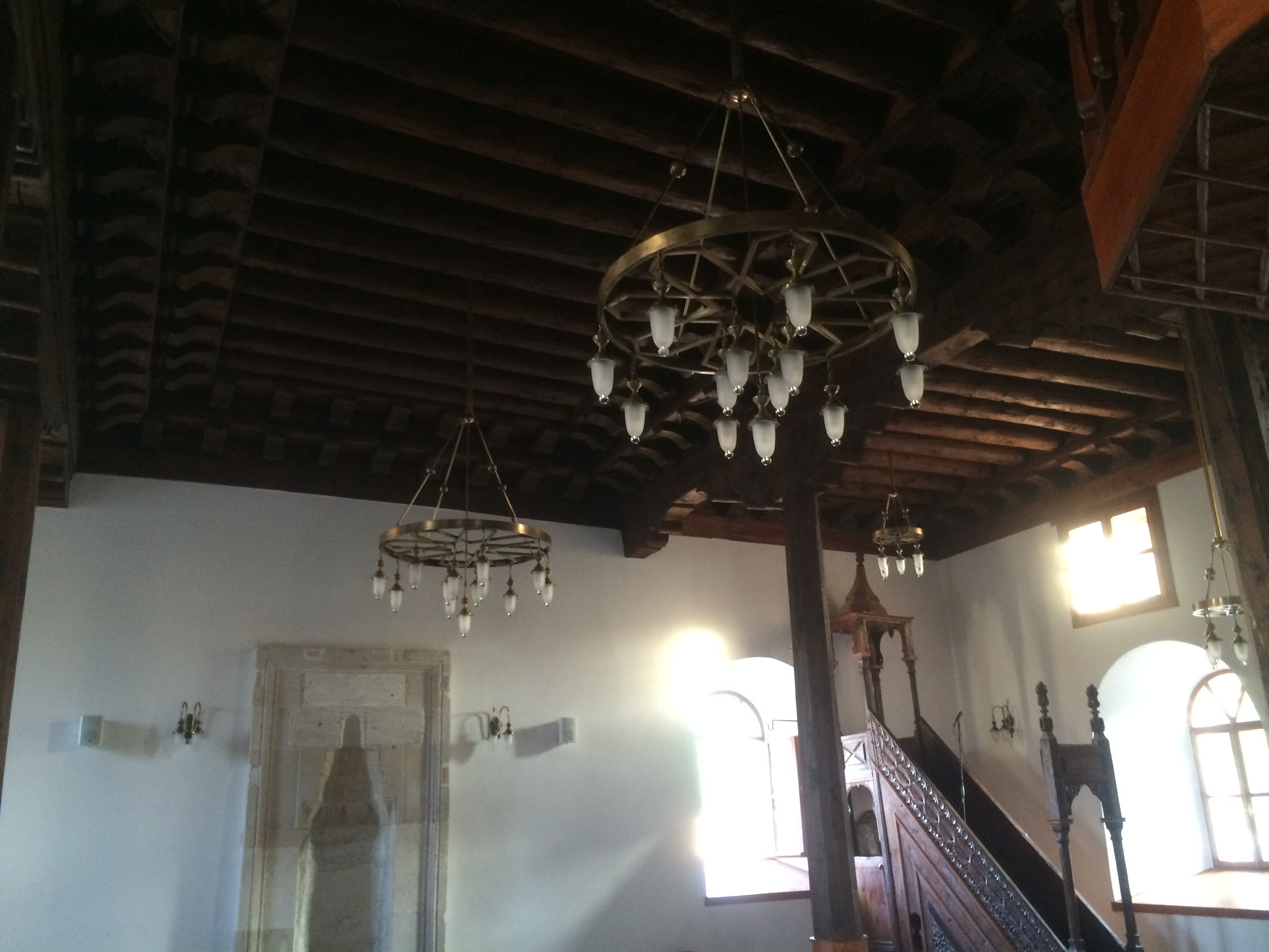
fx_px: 1063
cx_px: 634
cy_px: 476
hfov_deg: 61.7
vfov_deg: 48.2
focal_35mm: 29
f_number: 2.2
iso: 250
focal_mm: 4.15
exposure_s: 1/20
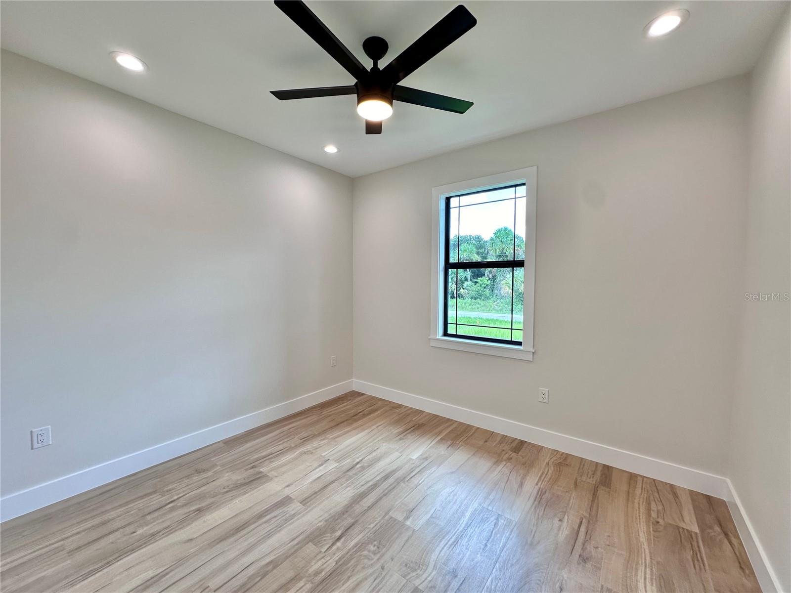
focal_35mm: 14
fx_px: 320
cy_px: 296
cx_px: 396
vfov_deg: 85.7
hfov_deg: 102.1
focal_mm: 2.22
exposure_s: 1/120
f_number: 2.2
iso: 64
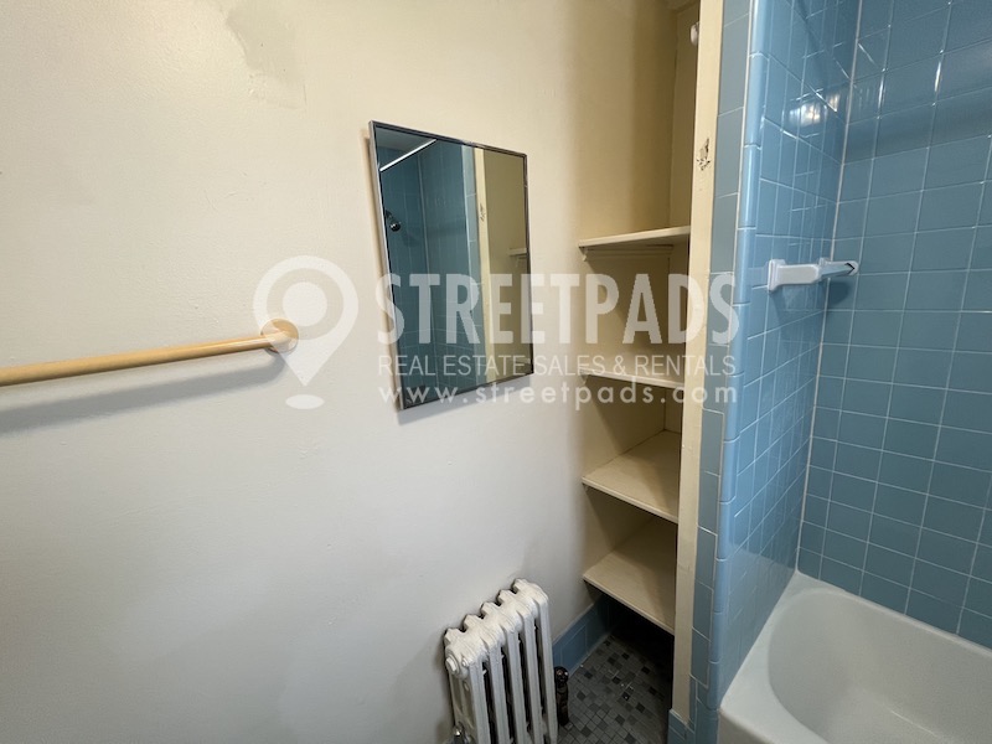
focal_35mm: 13
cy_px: 372
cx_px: 496
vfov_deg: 89.9
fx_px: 373
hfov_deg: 106.2
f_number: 1.8
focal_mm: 1.57
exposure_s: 1/60
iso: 125
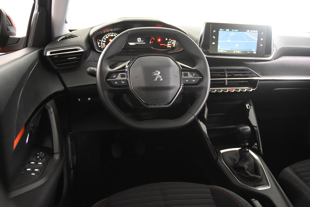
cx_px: 155
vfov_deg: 36.9
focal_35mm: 36
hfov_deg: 53.1
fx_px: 310
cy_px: 104
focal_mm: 24
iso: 4500
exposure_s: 1/40
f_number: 3
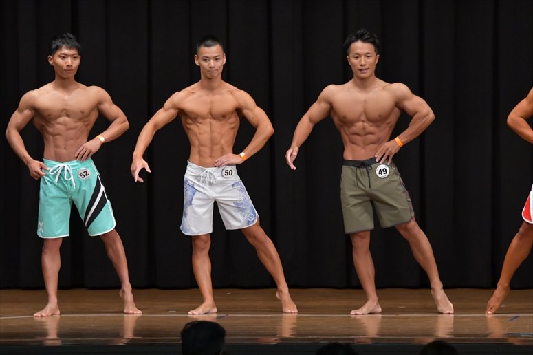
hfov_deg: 9.2
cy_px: 178
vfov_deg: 6.1
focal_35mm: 225
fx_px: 3330
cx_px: 266
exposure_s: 1/400
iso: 5000
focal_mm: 150
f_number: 5.6
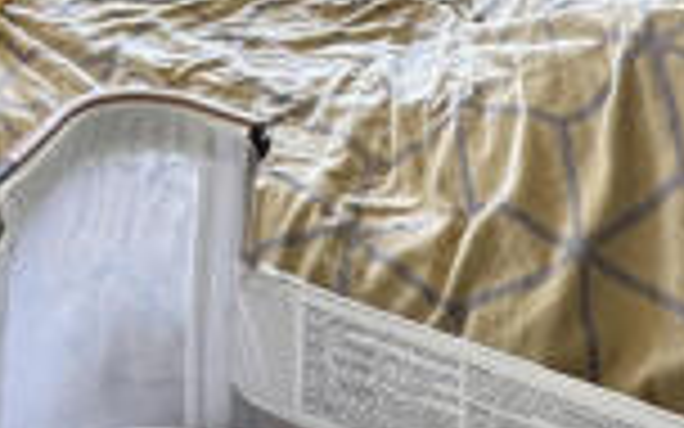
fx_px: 1063
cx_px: -29
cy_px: -219
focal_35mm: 57
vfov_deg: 19.7
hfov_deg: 32.3
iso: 125
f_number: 2.2
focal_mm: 2.22
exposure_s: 1/99
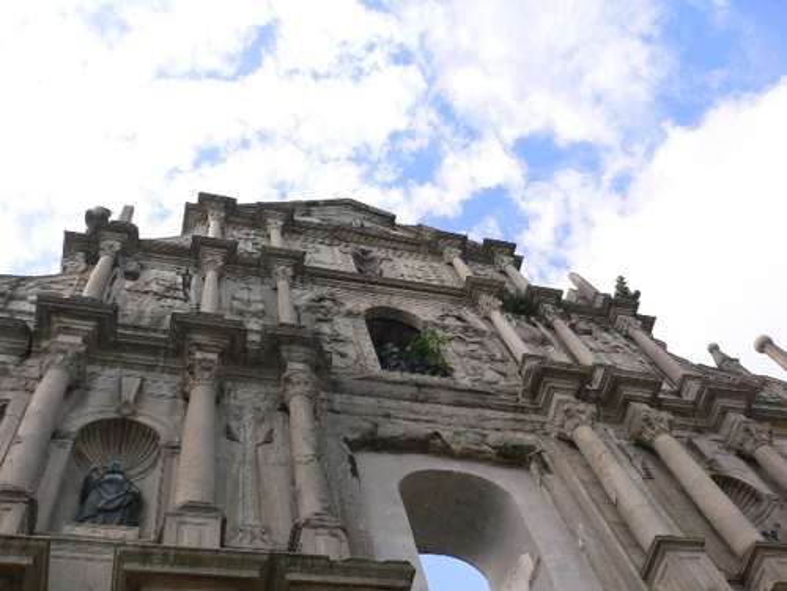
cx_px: 394
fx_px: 796
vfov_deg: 40.7
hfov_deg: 52.6
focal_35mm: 35
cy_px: 296
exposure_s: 1/160
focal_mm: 5.8
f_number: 5.6
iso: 80
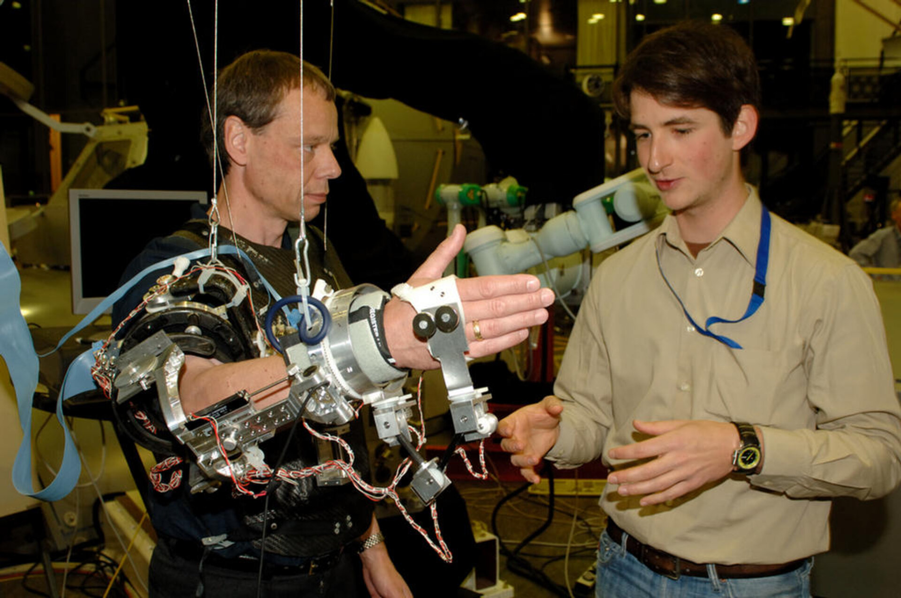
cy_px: 299
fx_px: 900
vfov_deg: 36.8
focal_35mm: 36
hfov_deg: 53.2
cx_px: 450
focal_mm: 24
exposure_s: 1/30
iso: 400
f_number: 5.6
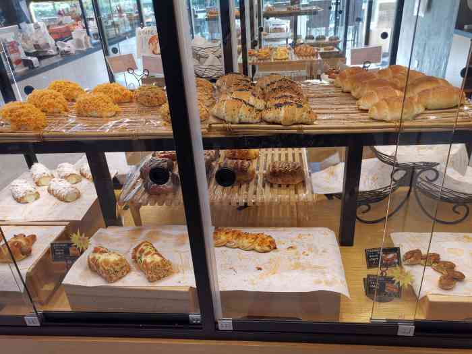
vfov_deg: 51.4
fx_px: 368
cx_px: 236
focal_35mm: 27
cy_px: 177
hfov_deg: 65.3
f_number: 1.8
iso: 80
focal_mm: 4.75
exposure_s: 1/100
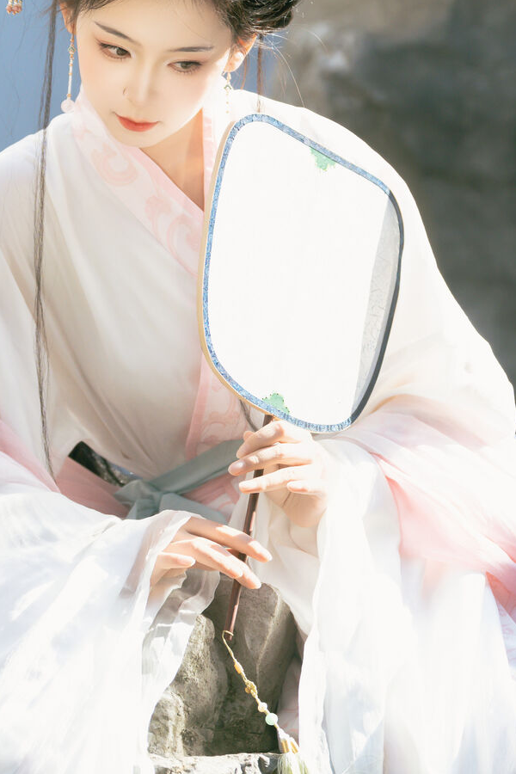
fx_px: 4515
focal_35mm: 210
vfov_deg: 9.8
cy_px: 290
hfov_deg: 6.5
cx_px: 191
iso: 640
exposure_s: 1/2000
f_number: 2.8
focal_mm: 105
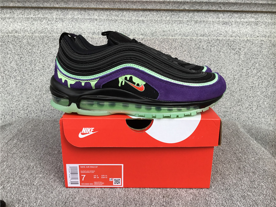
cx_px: 138
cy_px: 104
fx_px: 247
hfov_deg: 58.4
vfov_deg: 45.4
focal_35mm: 31
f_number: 2.4
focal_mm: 3.3
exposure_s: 1/153
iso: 25
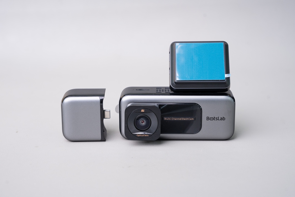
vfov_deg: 20.1
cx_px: 148
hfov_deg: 29.8
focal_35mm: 68
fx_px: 554
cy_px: 98
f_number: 7.1
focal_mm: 67.6
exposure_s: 1/100
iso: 1000
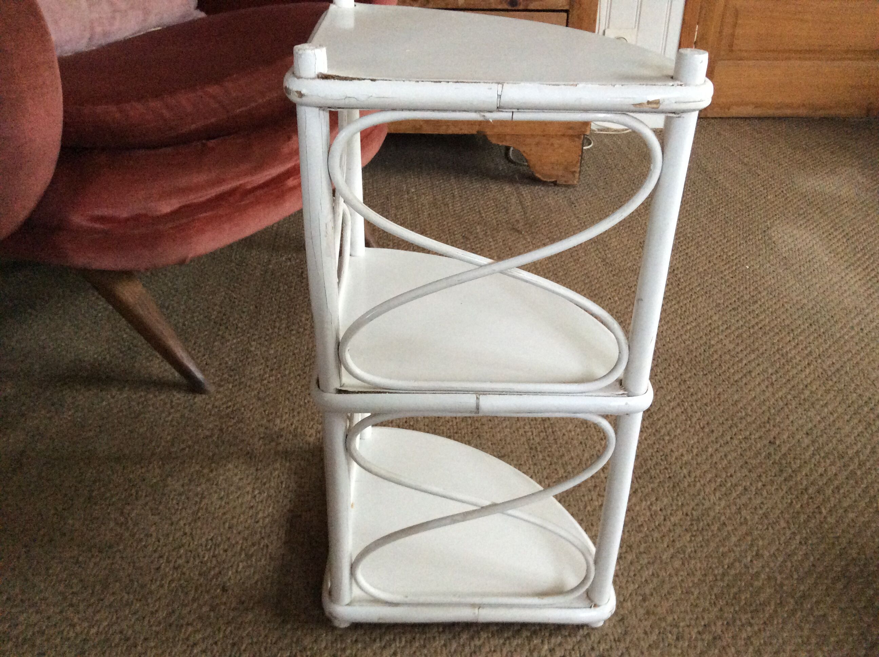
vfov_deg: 44.1
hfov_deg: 56.9
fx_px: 811
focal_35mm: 32
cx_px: 440
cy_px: 328
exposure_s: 1/25
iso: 250
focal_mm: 3.3
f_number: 2.4
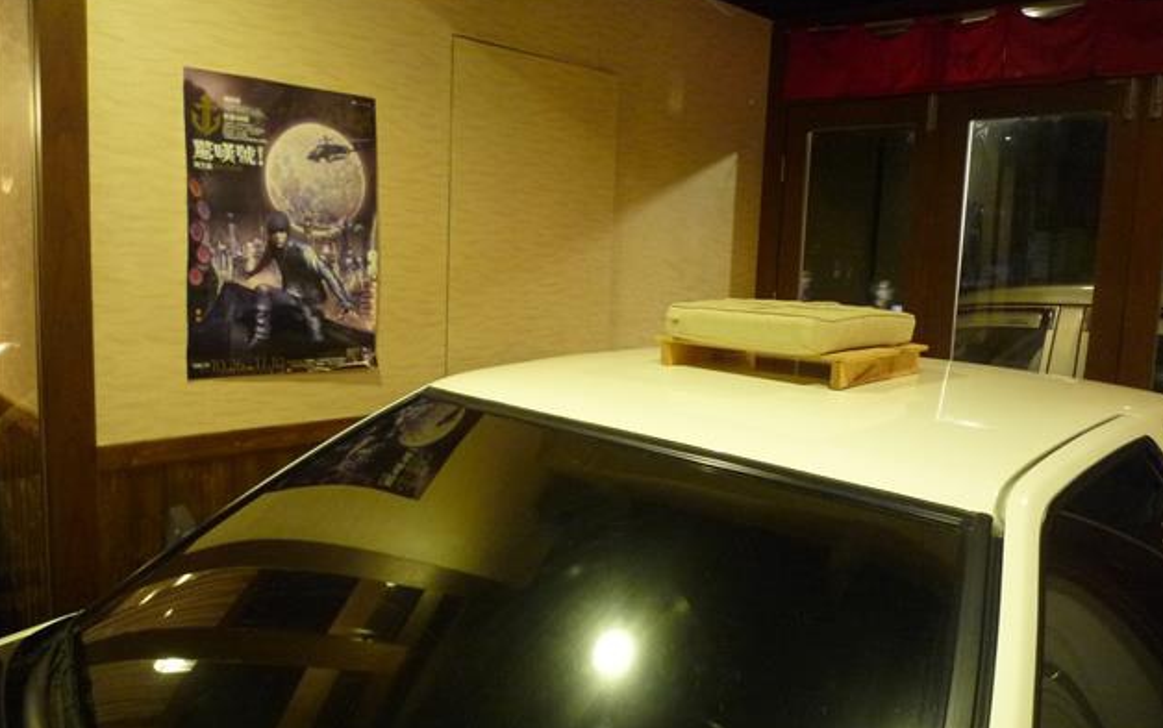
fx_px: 856
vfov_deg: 46.1
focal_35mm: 27
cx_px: 583
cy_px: 359
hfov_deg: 68.4
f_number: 2.8
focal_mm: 4.4
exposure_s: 1/13
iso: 400
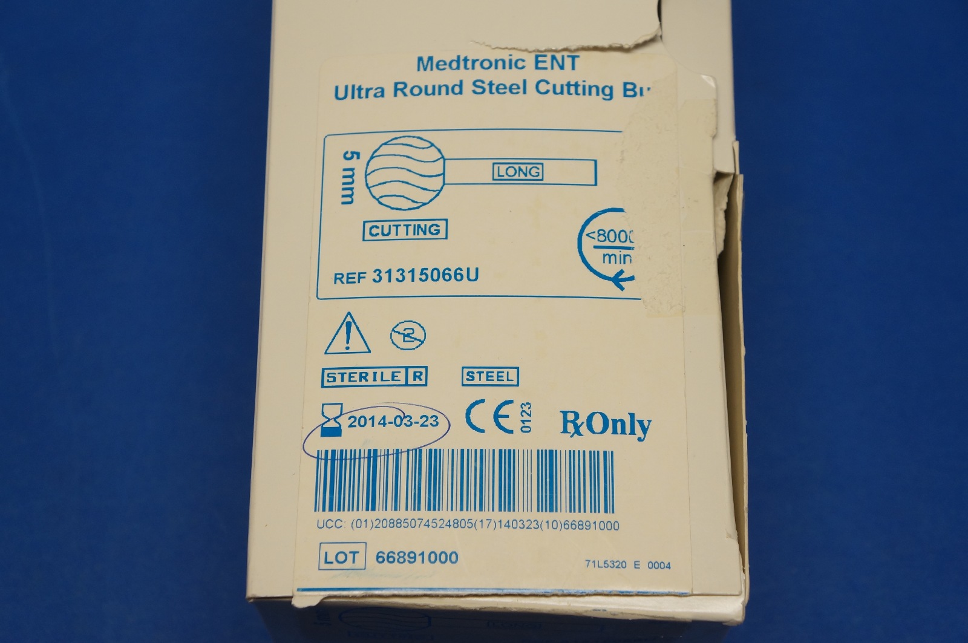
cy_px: 322
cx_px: 484
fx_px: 1692
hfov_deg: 31.9
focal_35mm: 63
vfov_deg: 21.5
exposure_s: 1/100
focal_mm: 42
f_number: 5.6
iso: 400
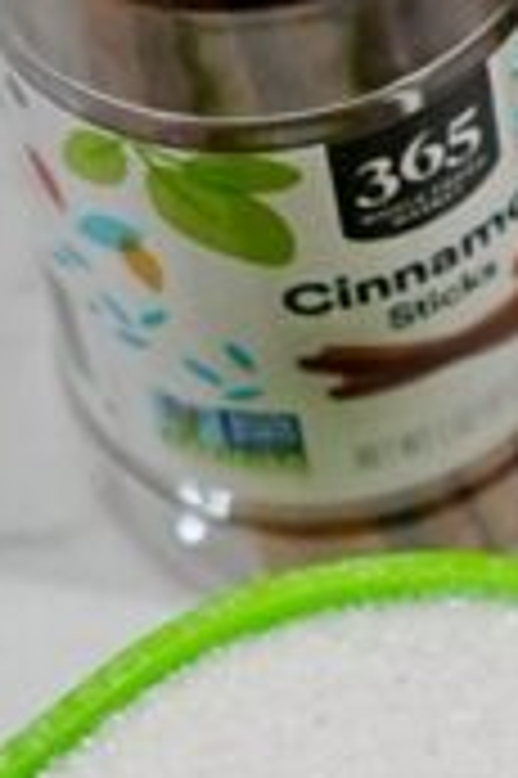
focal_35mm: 240
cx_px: 1090
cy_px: 756
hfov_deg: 5.6
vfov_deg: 8.5
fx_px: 5189
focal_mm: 27
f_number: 2.8
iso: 1000
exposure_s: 1/320
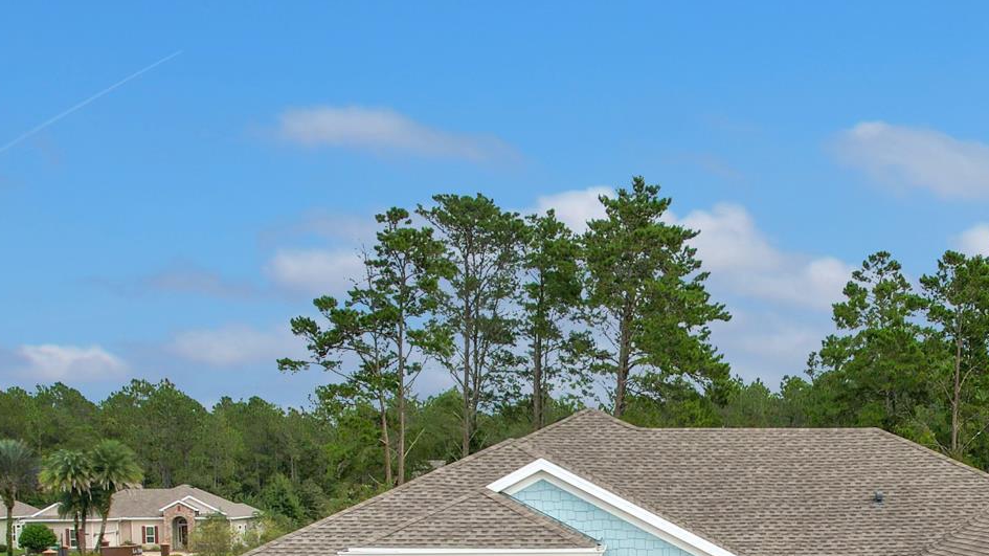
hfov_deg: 33.9
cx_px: 697
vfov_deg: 18.7
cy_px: 669
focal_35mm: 61
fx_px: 1599
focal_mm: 8.38
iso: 110
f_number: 2.8
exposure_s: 1/2500
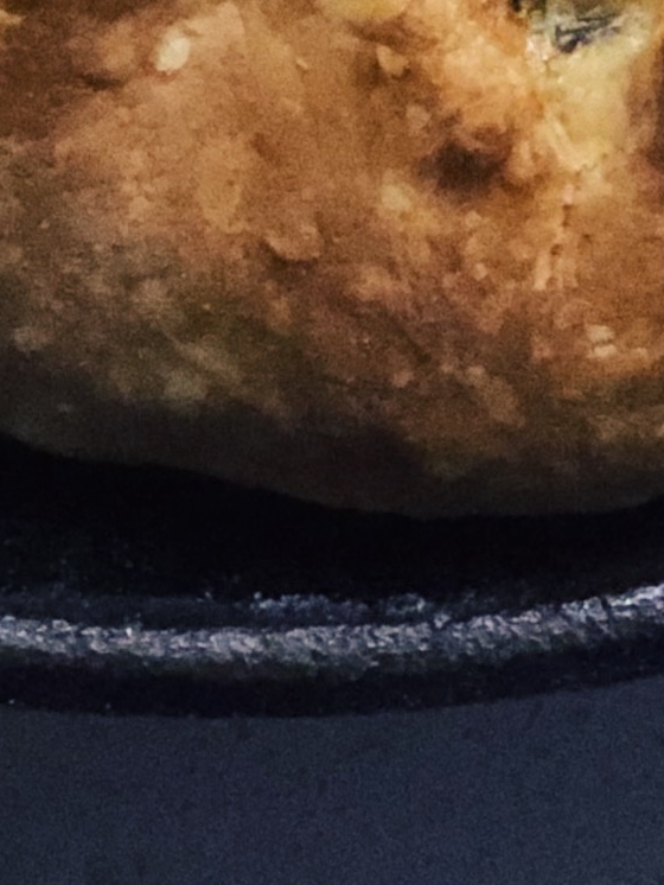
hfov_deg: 4.8
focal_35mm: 308
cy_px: -1112
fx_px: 7873
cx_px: 688
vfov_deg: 6.2
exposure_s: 1/30
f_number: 2.8
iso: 500
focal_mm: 6.6
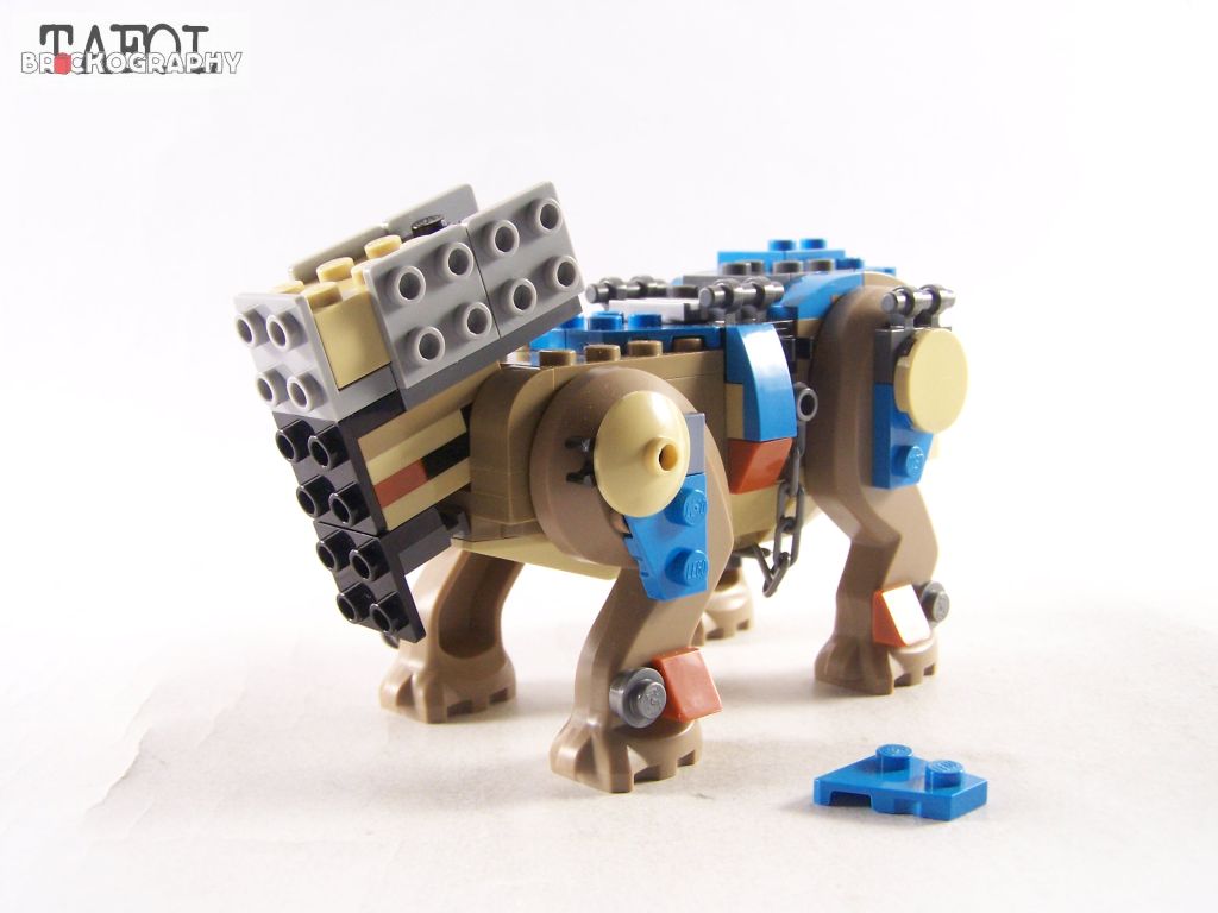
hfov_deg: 43.9
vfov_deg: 33.6
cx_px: 609
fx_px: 1513
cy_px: 456
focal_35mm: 43
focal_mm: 7.1
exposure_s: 1/30
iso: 200
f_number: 3.6
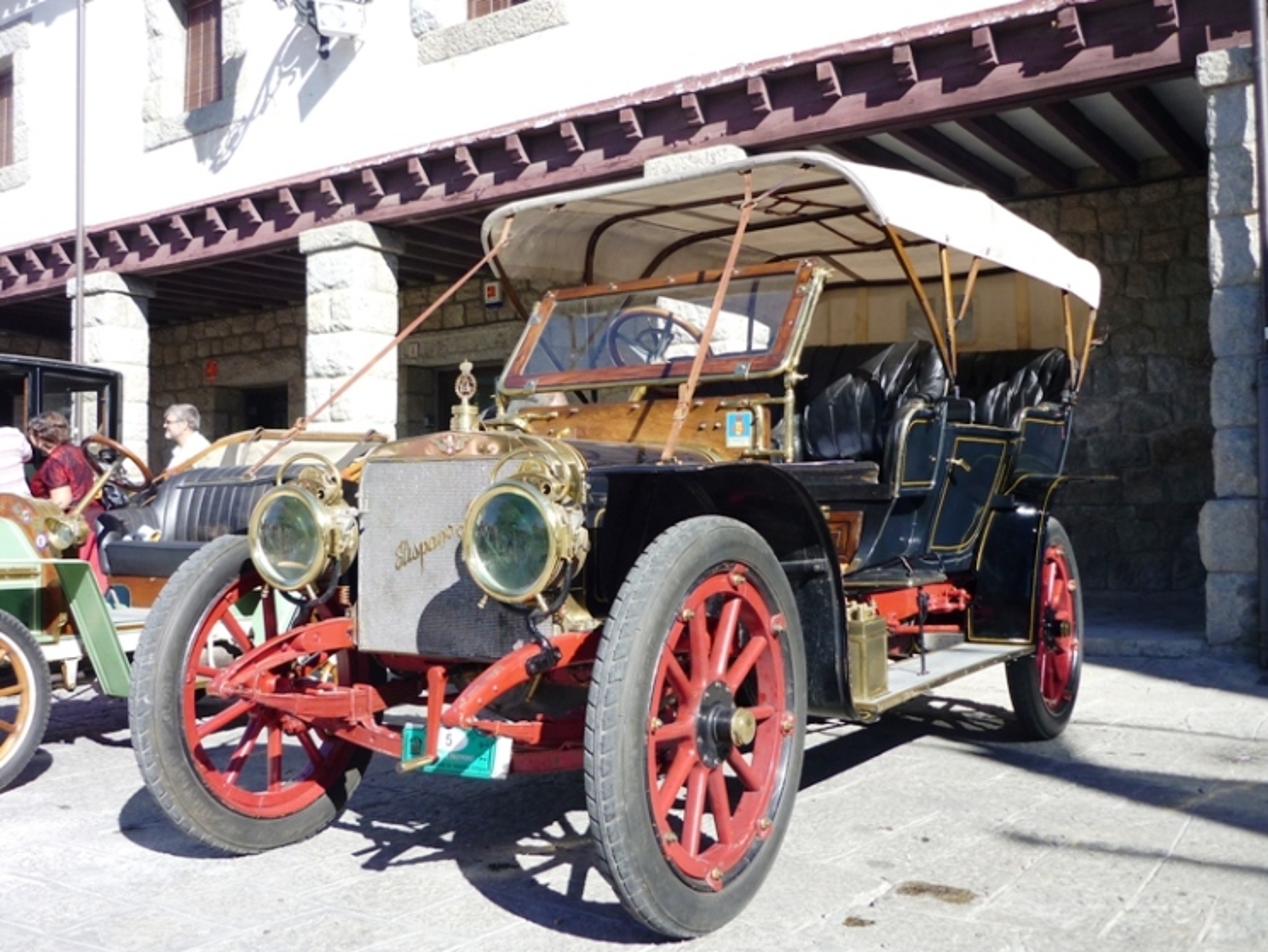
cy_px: 476
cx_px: 634
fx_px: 1210
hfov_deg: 55.3
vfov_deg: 43.0
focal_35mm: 33
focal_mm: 5.5
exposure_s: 1/500
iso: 80
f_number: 2.8
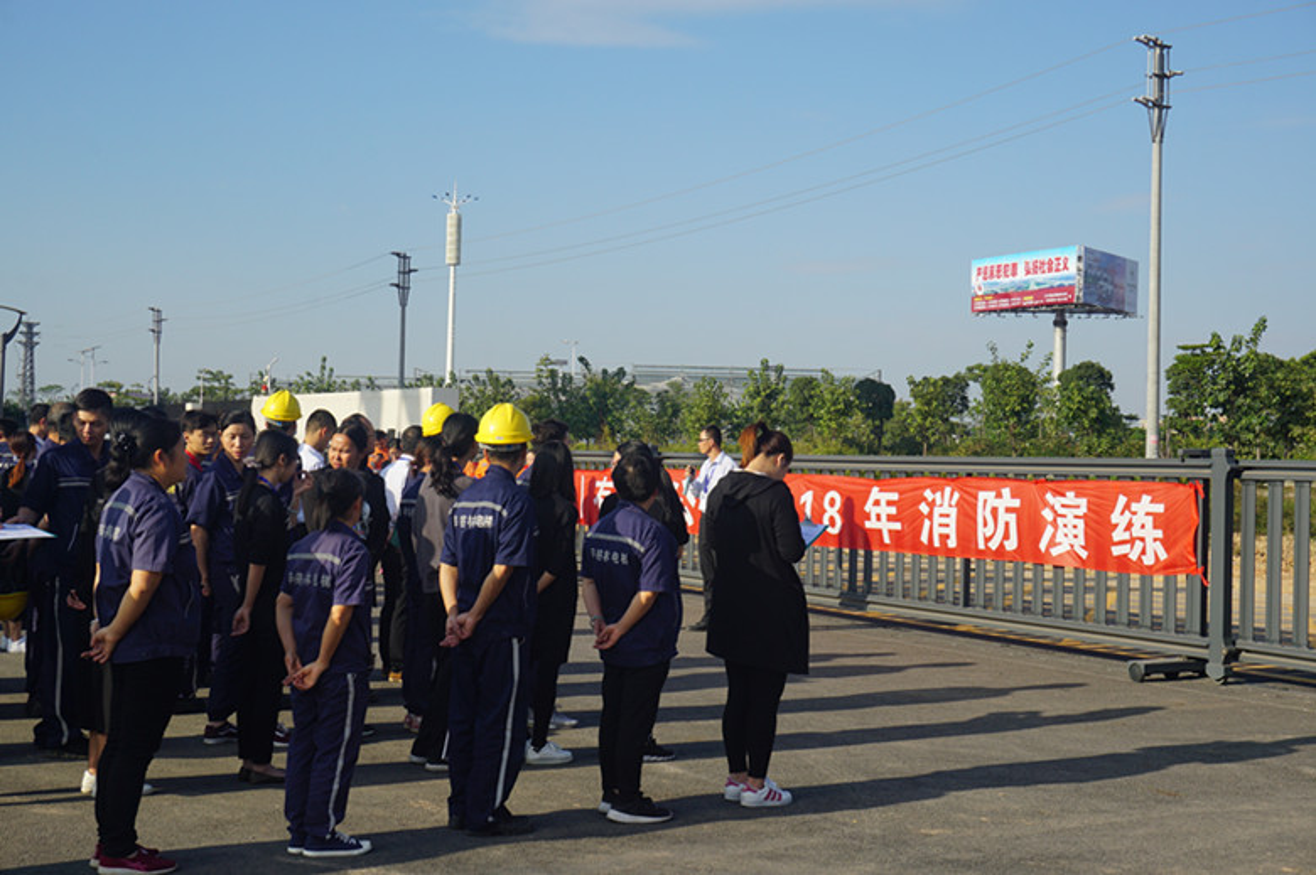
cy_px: 438
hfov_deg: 42.3
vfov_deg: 28.9
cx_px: 658
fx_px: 1699
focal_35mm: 46
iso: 100
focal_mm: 31
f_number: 11
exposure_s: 1/125
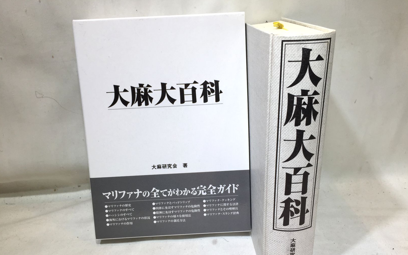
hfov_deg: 61.2
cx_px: 204
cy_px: 152
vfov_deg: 40.4
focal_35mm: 31
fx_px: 345
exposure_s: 1/356
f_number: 2.2
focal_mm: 4.15
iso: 32
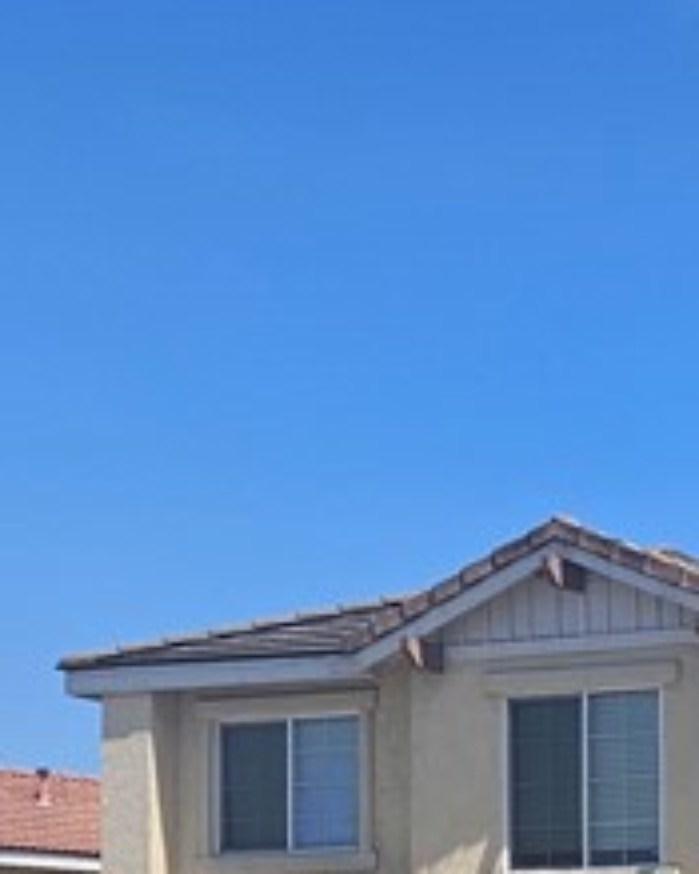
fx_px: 2717
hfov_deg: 12.6
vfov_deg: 17.5
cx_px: 1466
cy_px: 1034
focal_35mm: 105
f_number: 1.8
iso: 25
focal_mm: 5.4
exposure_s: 1/2537
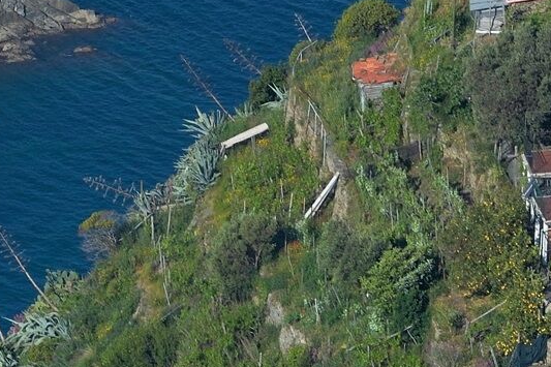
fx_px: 12408
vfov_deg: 1.7
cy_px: -191
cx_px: 404
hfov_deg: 2.5
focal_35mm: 811
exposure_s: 1/800
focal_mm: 180
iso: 200
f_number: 7.1
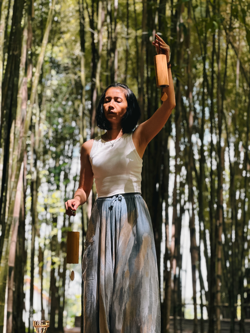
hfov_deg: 19.1
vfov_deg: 25.3
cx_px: 125
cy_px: 166
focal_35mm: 77
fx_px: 741
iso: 125
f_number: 2.8
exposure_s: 1/120
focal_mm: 9
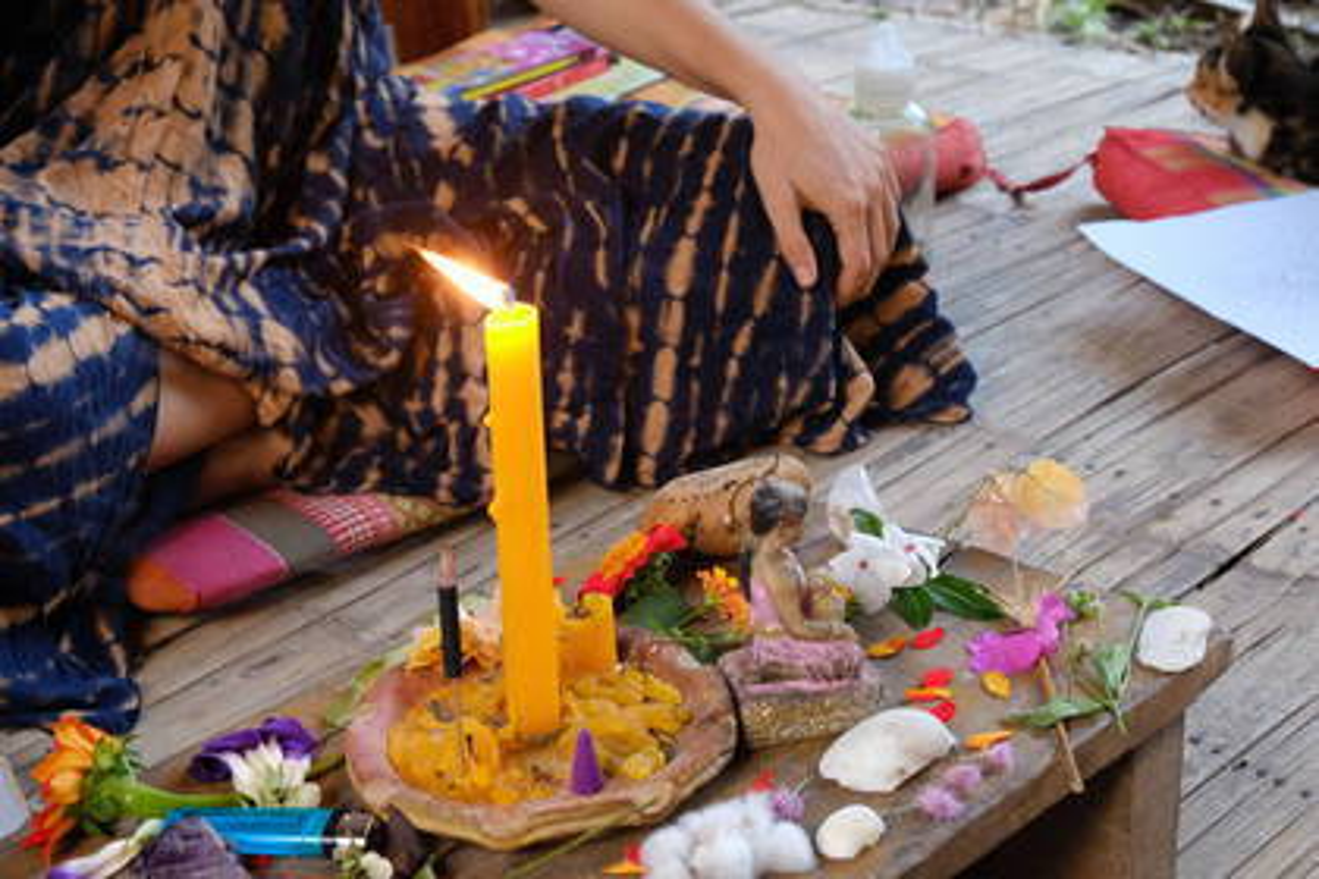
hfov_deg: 29.2
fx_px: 2528
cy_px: 440
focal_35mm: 69
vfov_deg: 19.7
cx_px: 660
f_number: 9
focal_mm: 46.3
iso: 2500
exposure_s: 1/15
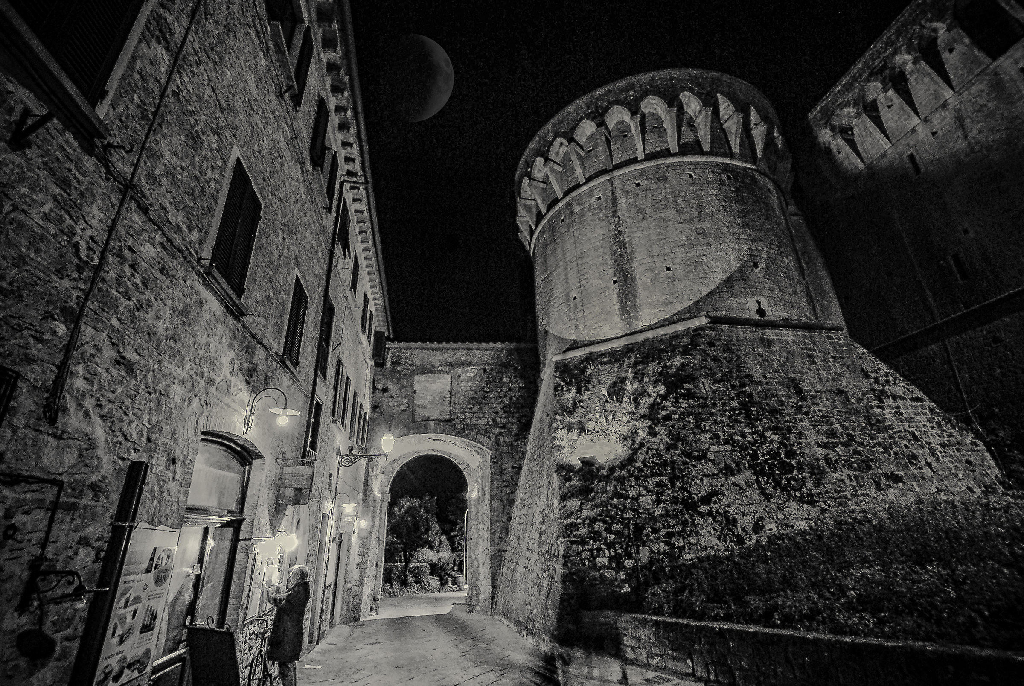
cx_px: 512
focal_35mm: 15
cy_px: 343
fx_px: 427
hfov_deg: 100.3
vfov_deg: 77.5
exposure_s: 1
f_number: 6.3
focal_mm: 10
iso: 200
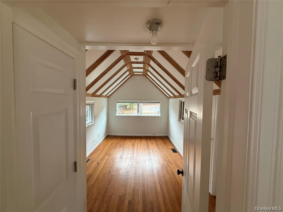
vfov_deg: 85.7
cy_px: 106
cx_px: 142
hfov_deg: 102.1
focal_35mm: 14
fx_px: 114
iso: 400
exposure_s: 1/61
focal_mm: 2.22
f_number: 2.2
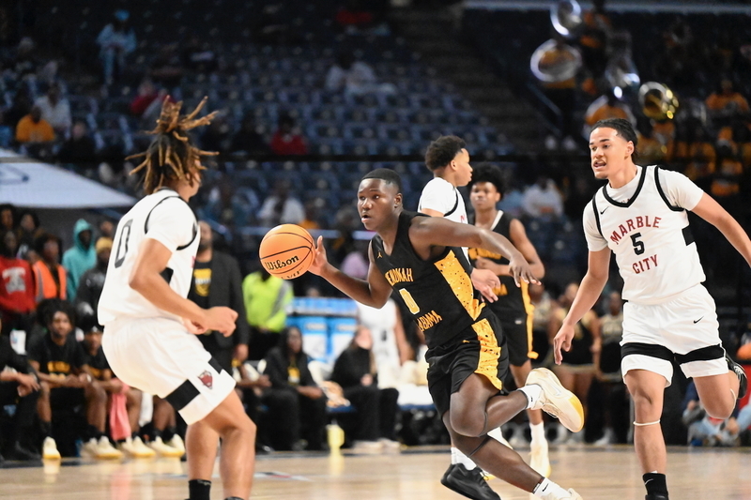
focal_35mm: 175
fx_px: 3650
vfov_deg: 7.8
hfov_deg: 11.7
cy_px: 250
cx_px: 376
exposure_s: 1/8000
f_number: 2.8
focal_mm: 175
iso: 40000
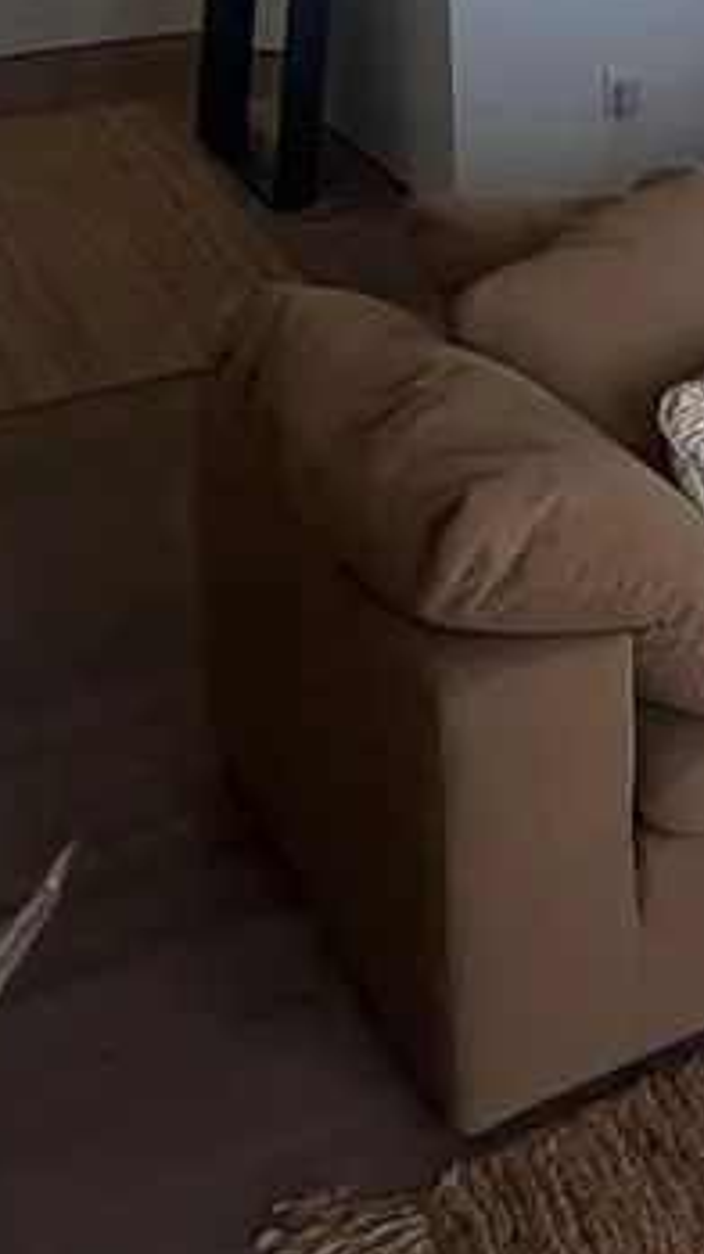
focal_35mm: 70
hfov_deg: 13.9
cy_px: -223
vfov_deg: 26.9
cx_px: 1509
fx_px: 2326
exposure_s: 1/120
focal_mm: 2.22
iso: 50
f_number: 2.2
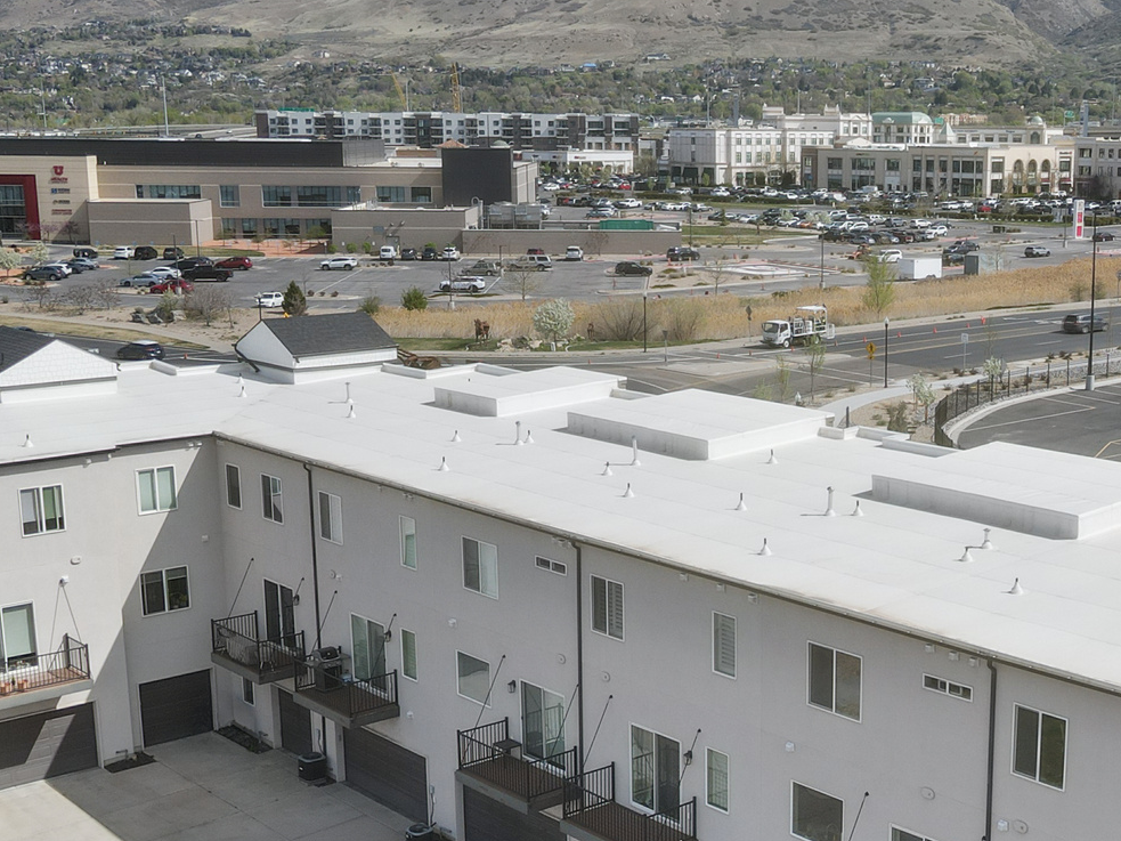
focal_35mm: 50
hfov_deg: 37.7
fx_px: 1619
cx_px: 773
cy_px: 515
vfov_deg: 29.0
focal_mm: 4.5
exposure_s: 1/1500
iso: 100
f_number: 2.8
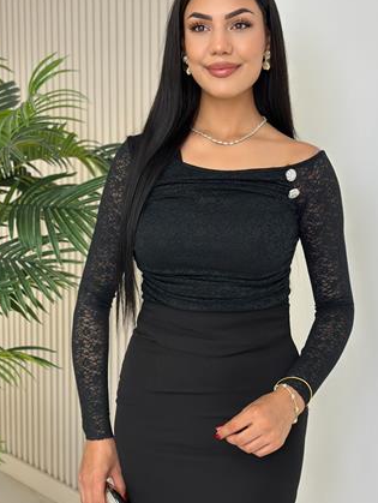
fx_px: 887
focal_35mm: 61
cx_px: 222
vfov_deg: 31.6
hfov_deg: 24.0
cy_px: 236
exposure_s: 1/124
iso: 100
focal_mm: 6.86
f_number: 1.78
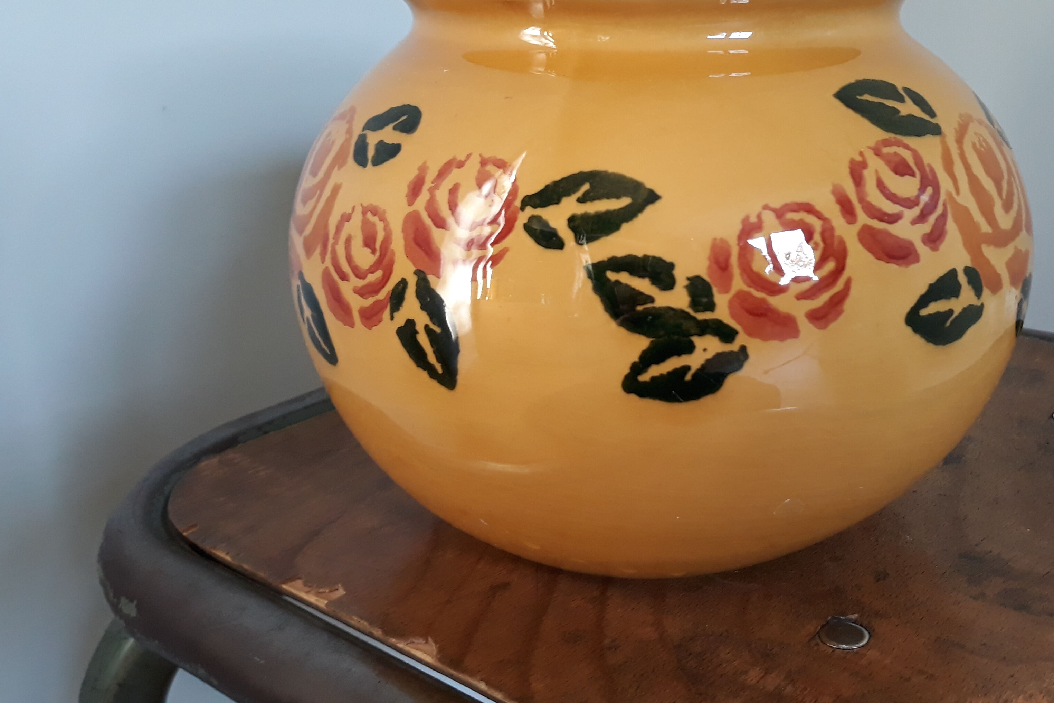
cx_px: 669
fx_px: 1112
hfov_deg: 50.1
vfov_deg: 34.9
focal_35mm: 38
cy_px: 273
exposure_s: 1/50
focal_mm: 3.71
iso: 160
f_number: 1.7
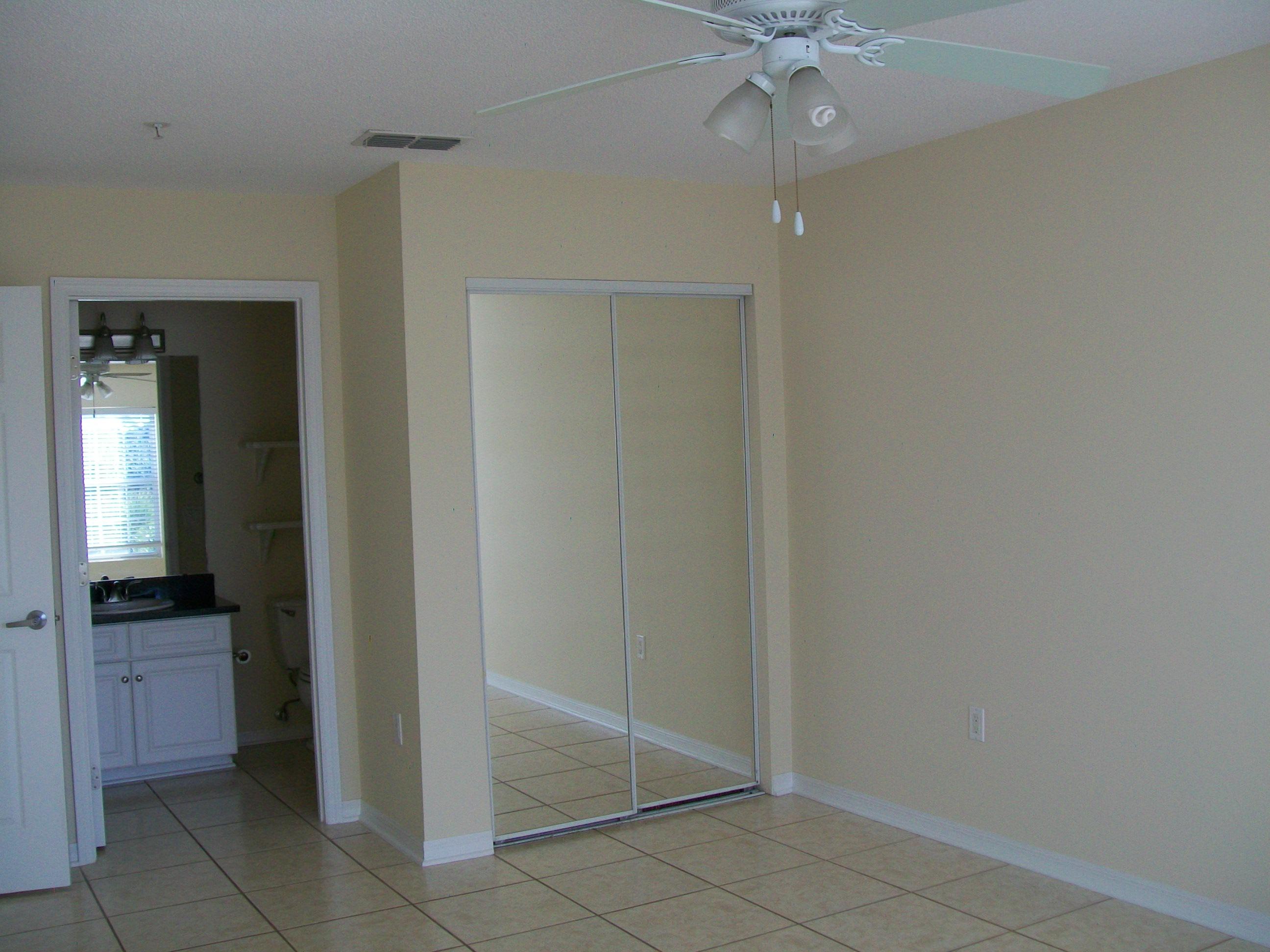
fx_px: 1321
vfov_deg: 39.7
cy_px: 476
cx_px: 635
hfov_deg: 51.4
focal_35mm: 36
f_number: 2.7
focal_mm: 6
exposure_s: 1/125
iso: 64
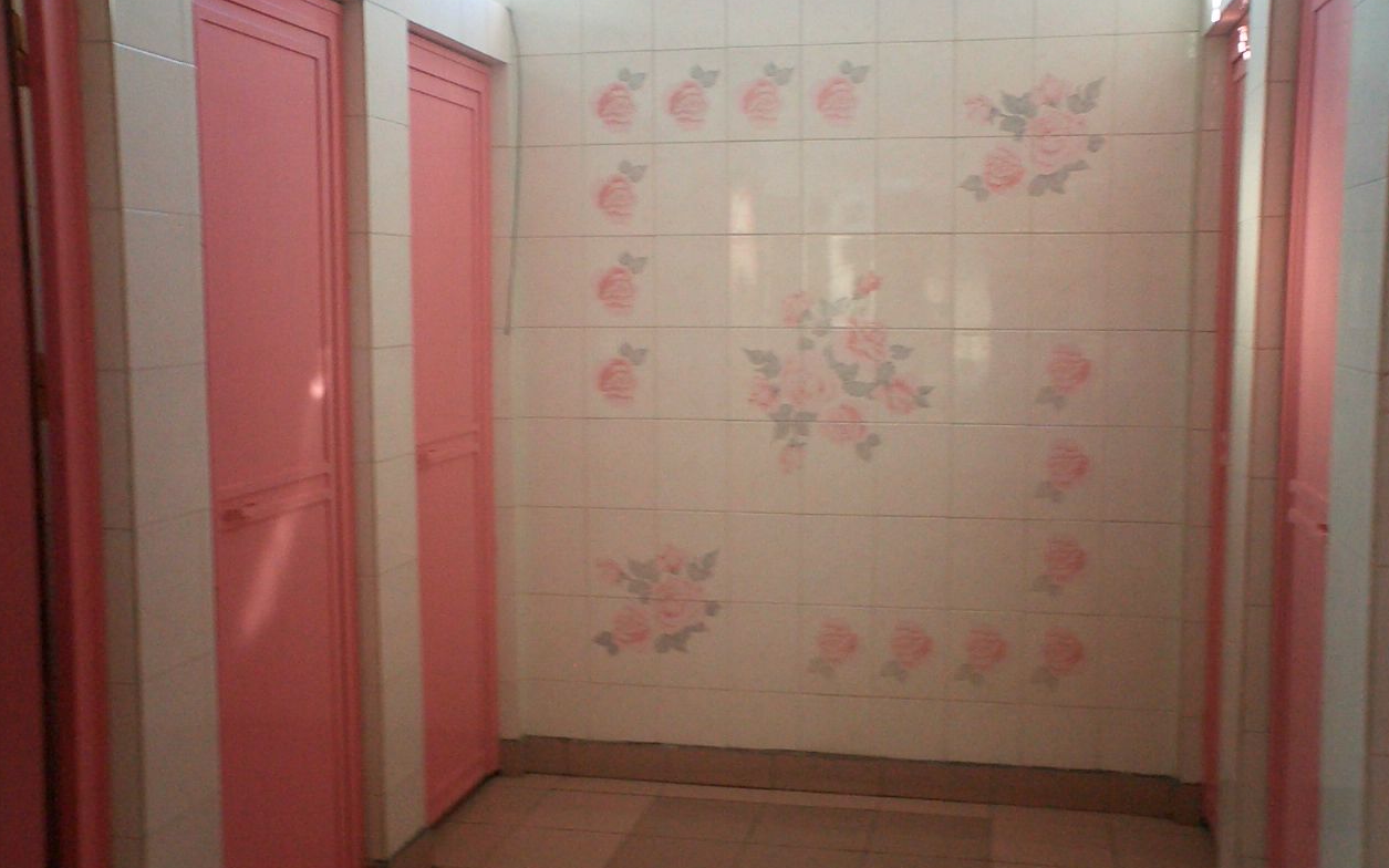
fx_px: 1514
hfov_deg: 49.3
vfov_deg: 32.0
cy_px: 468
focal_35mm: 40
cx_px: 697
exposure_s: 1/50
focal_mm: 5.6
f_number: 3.5
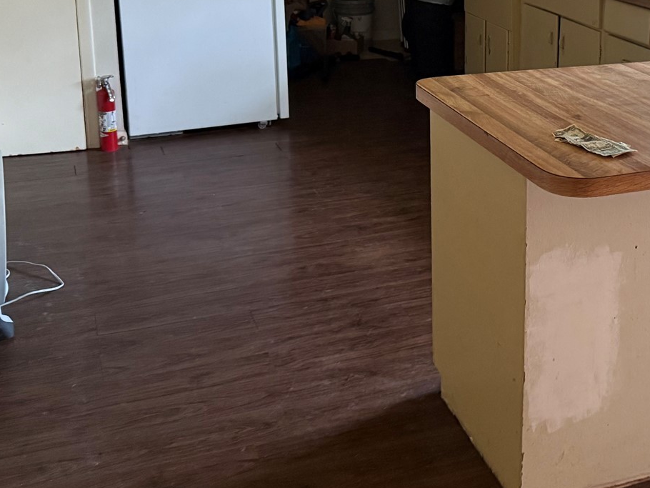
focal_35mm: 54
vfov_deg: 26.2
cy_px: 51
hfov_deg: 34.6
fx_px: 1014
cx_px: 506
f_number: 1.78
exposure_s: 1/60
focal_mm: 6.76
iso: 500
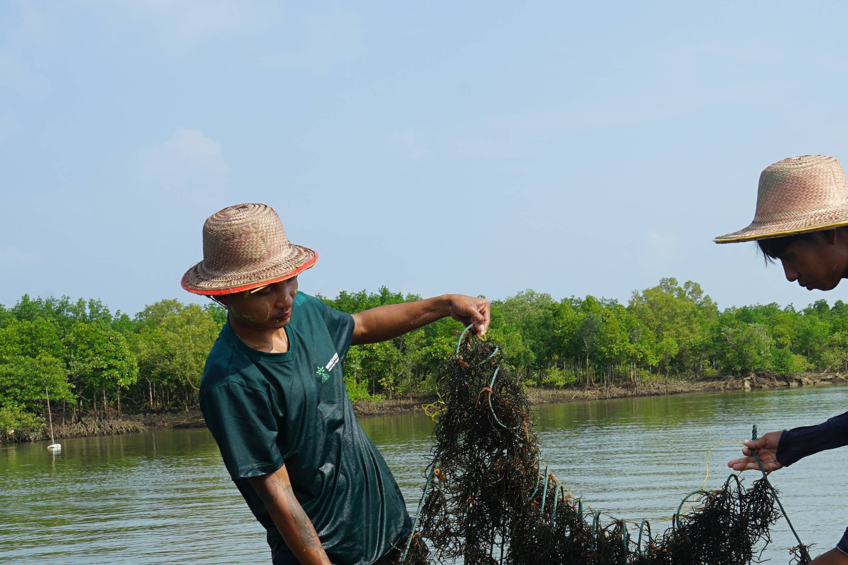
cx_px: 492
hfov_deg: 30.5
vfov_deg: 20.4
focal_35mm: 66
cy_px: 430
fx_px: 1555
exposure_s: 1/160
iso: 100
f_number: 11
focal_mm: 29
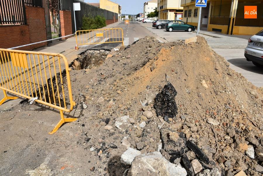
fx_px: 197
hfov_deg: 67.3
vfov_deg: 48.0
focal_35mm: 27
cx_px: 132
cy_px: 88
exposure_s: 1/400
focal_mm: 18
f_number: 10
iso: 200
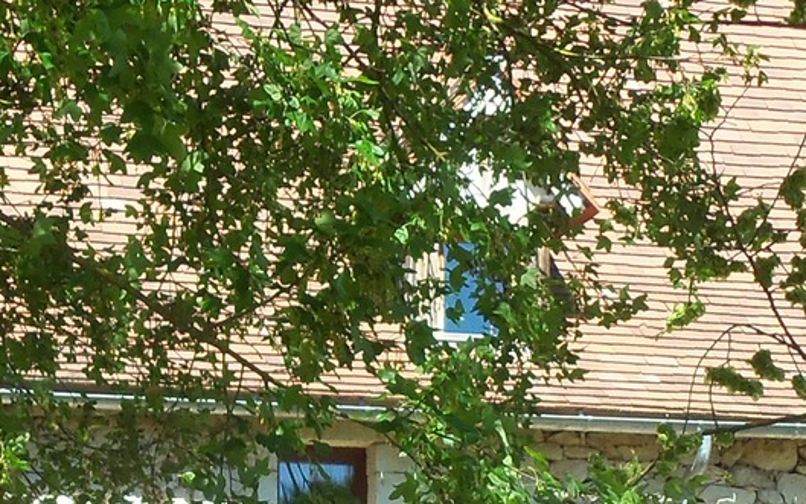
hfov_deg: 17.5
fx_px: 2615
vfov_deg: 10.5
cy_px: 862
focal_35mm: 119
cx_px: 277
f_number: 3.4
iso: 80
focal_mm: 5.2
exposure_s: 1/320
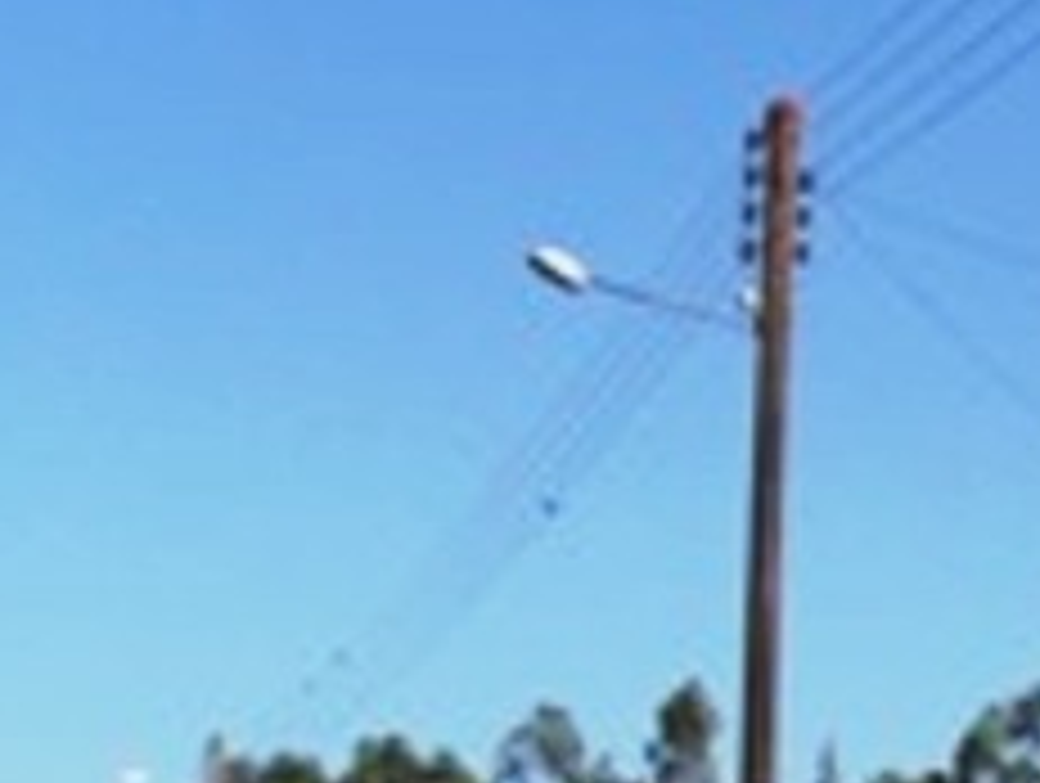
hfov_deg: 15.0
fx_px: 3641
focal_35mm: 121
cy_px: 900
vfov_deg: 12.0
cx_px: 1603
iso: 80
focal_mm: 6.3
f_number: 7.6
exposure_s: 1/250
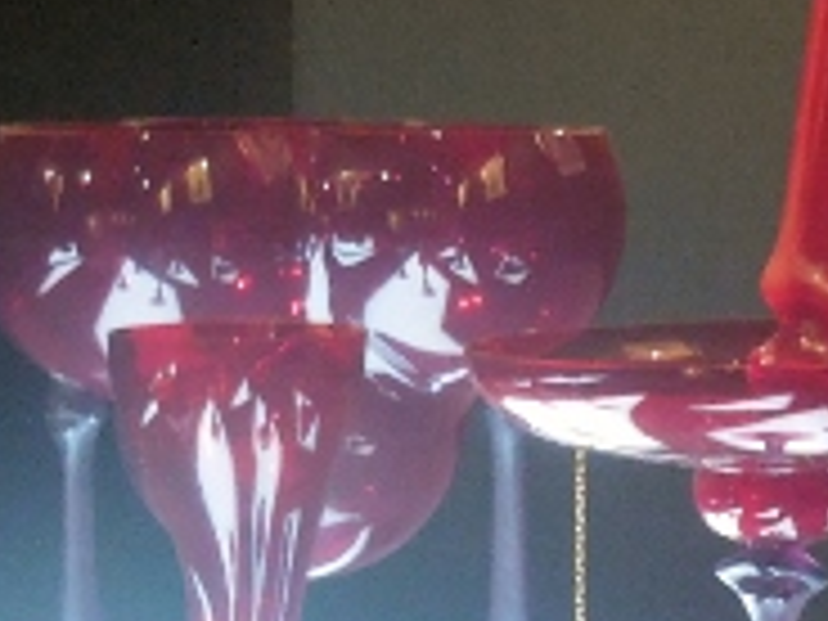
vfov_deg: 7.0
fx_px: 5071
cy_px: 468
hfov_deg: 9.3
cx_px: 824
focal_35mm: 212
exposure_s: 1/8
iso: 800
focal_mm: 11
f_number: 4.5
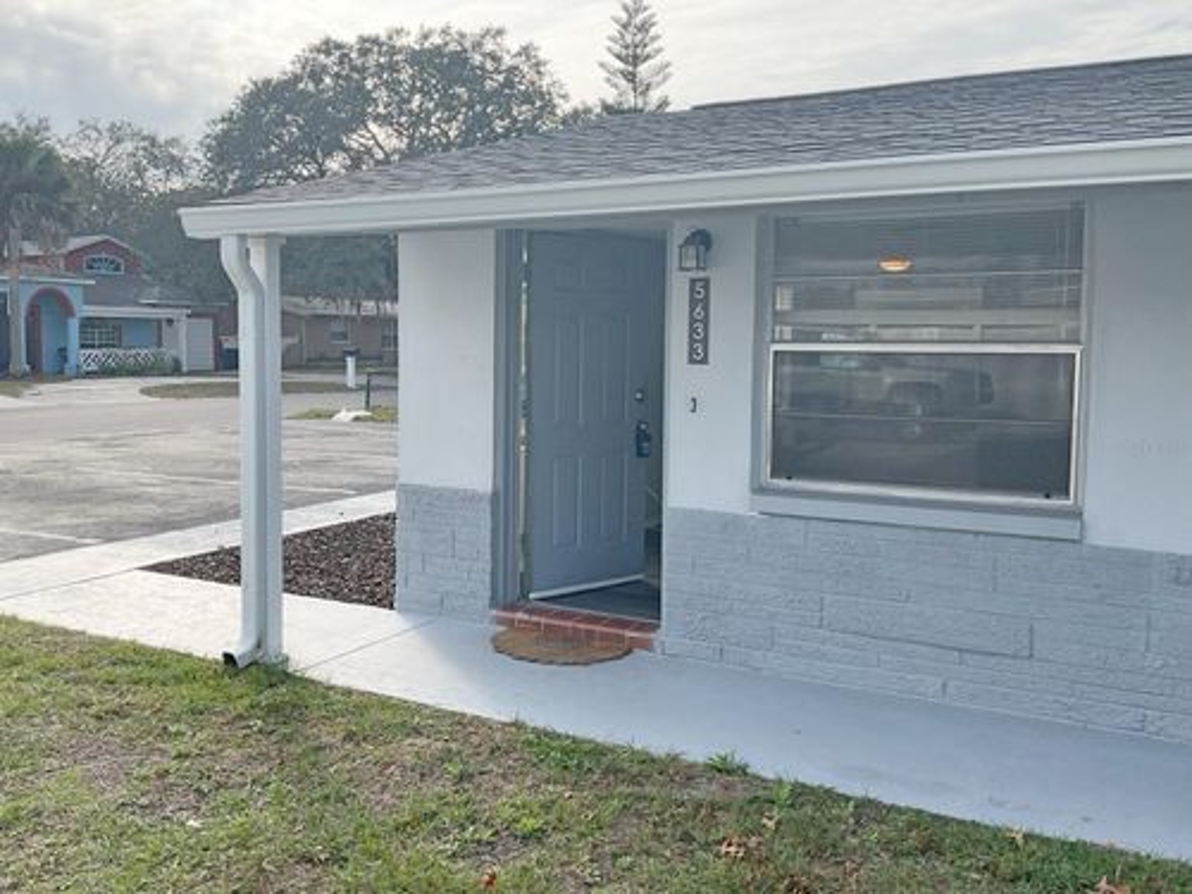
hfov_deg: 61.7
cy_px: 447
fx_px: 999
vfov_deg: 48.2
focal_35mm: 29
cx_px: 596
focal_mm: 3
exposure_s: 1/1786
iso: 16
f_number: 1.8
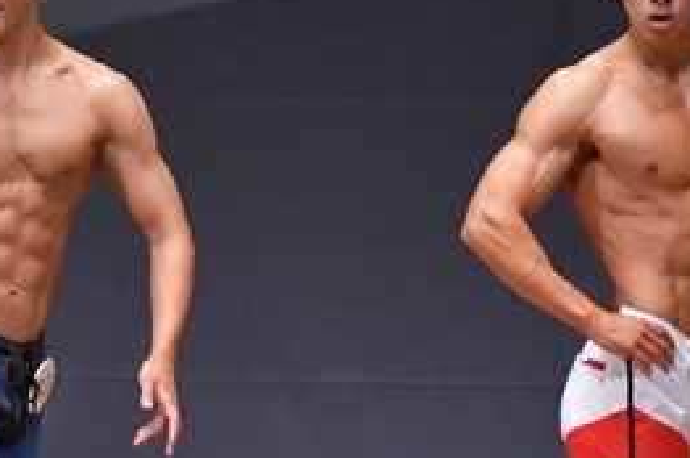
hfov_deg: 3.1
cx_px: 520
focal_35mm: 666
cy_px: 450
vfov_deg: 2.1
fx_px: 12749
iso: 6400
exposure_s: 1/400
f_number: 5.6
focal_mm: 150
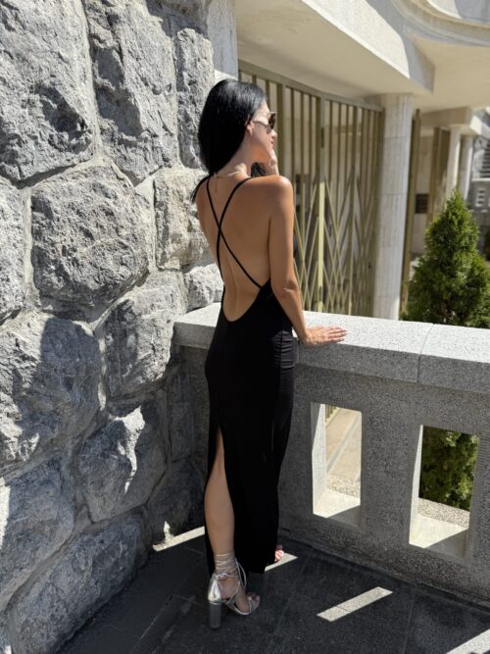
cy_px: 327
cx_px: 245
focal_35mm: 24
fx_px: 453
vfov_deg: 71.6
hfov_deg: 56.8
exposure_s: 1/2445
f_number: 1.78
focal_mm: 6.76
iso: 80
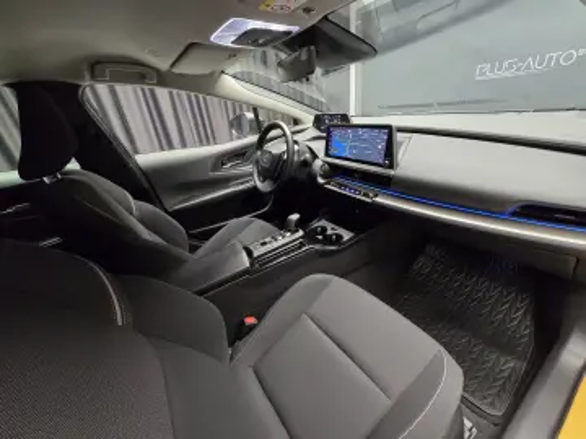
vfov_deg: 89.9
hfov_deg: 106.2
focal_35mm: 13
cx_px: 293
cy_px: 220
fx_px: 220
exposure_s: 1/50
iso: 500
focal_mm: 2.2
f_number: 2.2
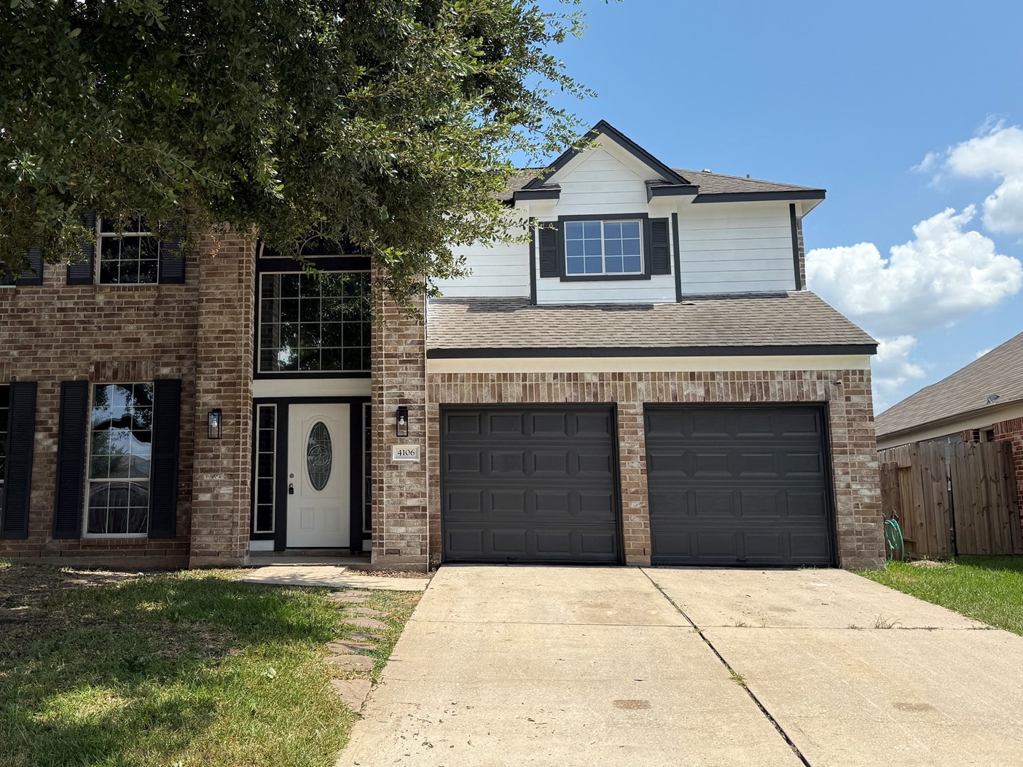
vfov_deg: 40.6
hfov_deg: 52.1
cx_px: 382
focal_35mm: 35
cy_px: 333
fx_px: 1034
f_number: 1.78
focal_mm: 6.76
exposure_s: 1/4975
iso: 80
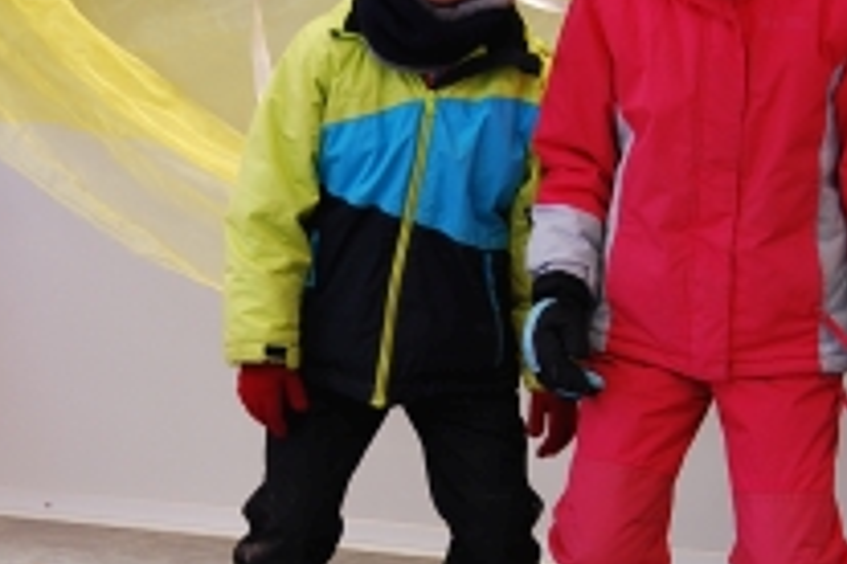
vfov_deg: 13.5
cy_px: 445
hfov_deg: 20.2
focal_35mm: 101
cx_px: 419
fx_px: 2378
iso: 250
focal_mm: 31
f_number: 4.5
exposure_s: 1/30
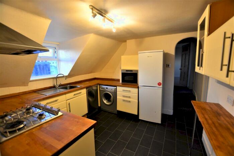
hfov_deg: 100.4
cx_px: 117
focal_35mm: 15
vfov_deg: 77.4
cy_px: 78
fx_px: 98
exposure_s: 1/15
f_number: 3.5
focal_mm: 10
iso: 500
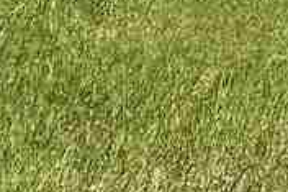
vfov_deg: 11.1
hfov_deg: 11.5
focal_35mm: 106
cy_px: -248
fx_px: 847
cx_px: 849
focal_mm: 2.22
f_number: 2.2
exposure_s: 1/1825
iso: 50
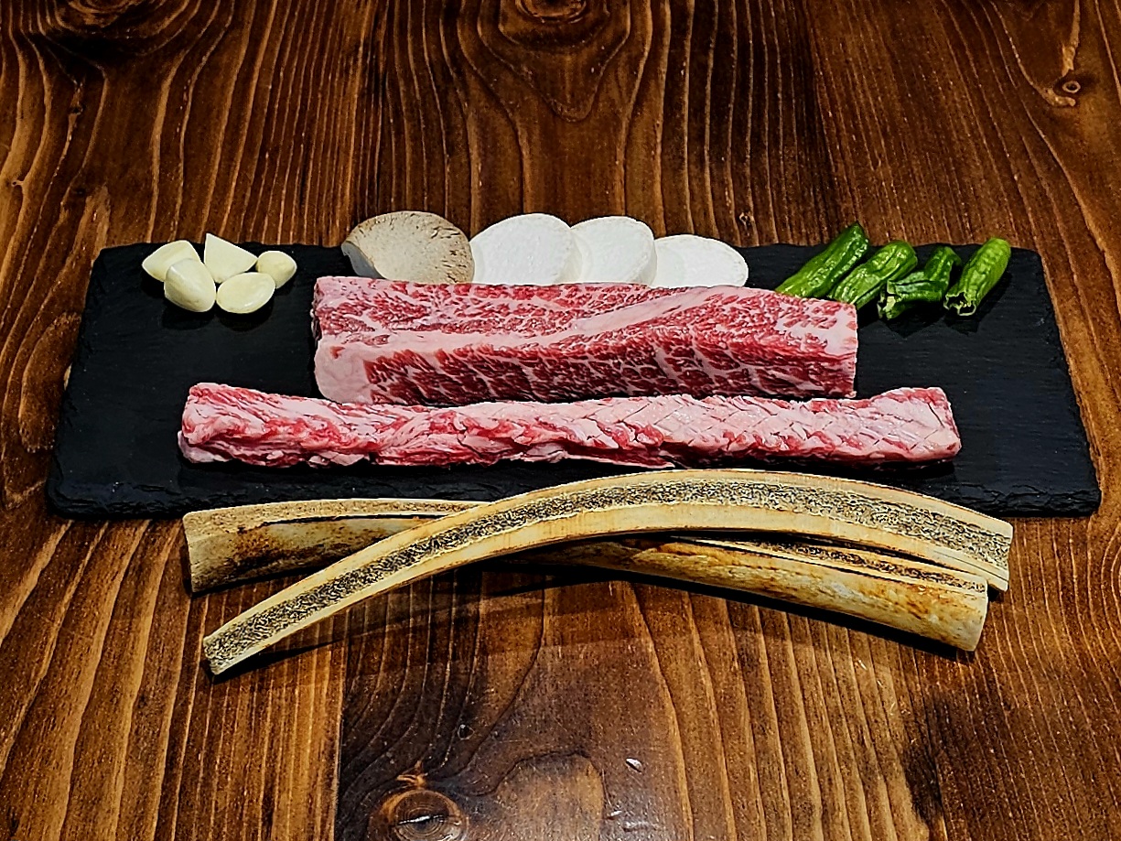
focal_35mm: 23
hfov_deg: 73.9
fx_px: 745
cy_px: 420
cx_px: 560
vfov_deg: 58.9
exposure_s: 1/120
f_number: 1.7
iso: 80
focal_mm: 6.3
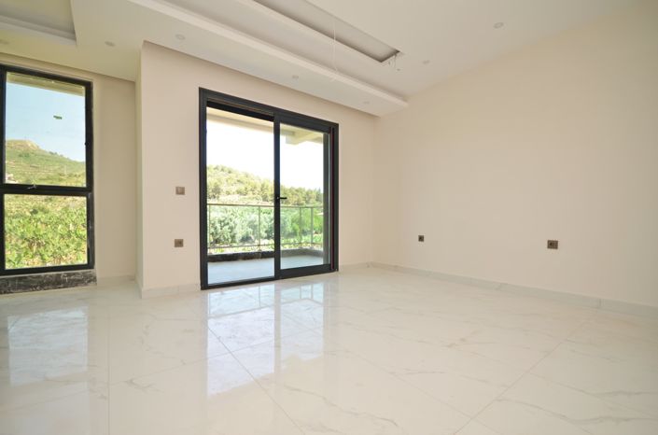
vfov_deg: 77.0
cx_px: 329
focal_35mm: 15
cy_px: 218
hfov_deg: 100.5
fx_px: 273
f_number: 5.6
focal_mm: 10
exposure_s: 1/100
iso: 200
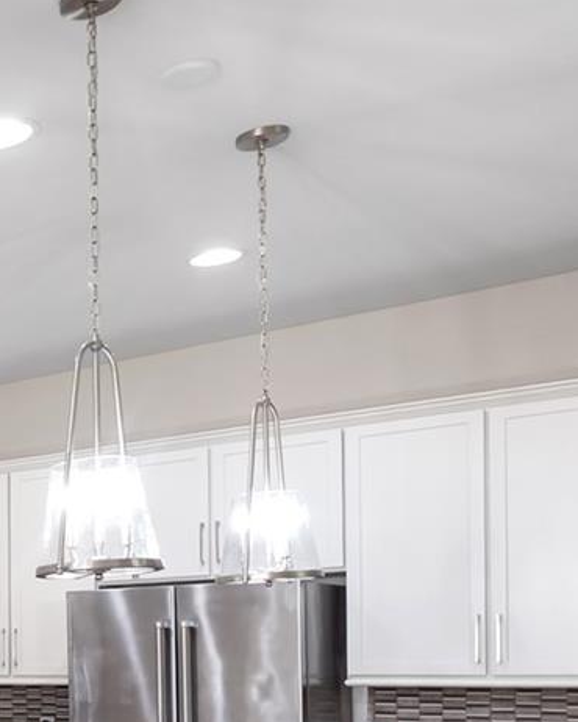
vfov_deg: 32.6
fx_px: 1111
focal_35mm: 52
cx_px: -514
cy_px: 750
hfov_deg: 19.7
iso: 125
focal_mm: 16
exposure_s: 1/15
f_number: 2.8
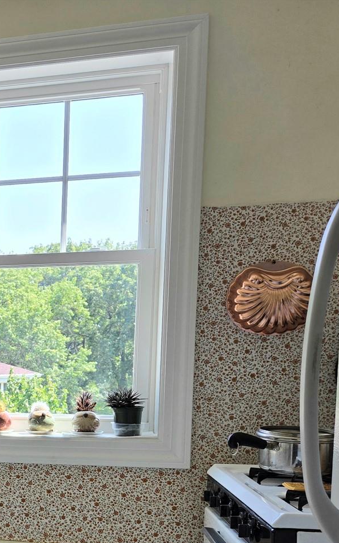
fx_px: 769
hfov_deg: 20.9
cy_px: 433
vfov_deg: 37.5
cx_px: -180
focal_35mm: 52
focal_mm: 5.4
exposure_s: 1/278
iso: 25
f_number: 1.8
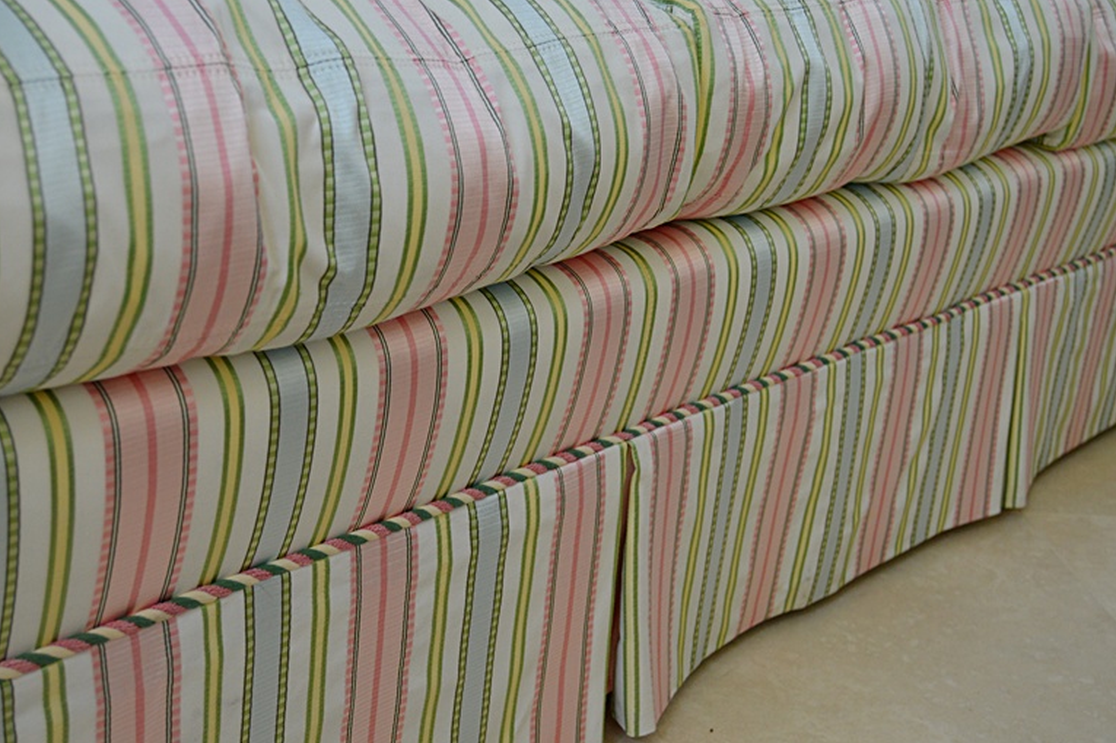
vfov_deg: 26.4
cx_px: 468
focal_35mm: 51
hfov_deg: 38.8
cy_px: 355
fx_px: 1580
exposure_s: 1/60
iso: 400
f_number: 4
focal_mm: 26
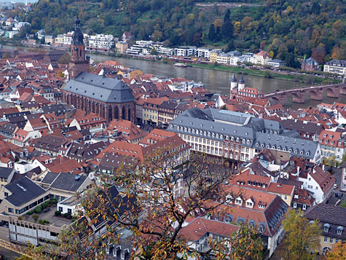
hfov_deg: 36.1
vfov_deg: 27.5
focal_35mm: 53
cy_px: 162
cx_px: 165
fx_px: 530
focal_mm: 6.9
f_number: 4
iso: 80
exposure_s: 1/125
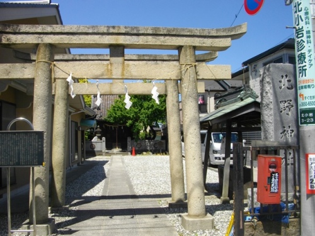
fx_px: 291
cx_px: 158
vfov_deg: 44.2
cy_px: 118
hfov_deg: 56.8
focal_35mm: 32
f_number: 5.5
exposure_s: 1/400
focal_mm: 5.7
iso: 100
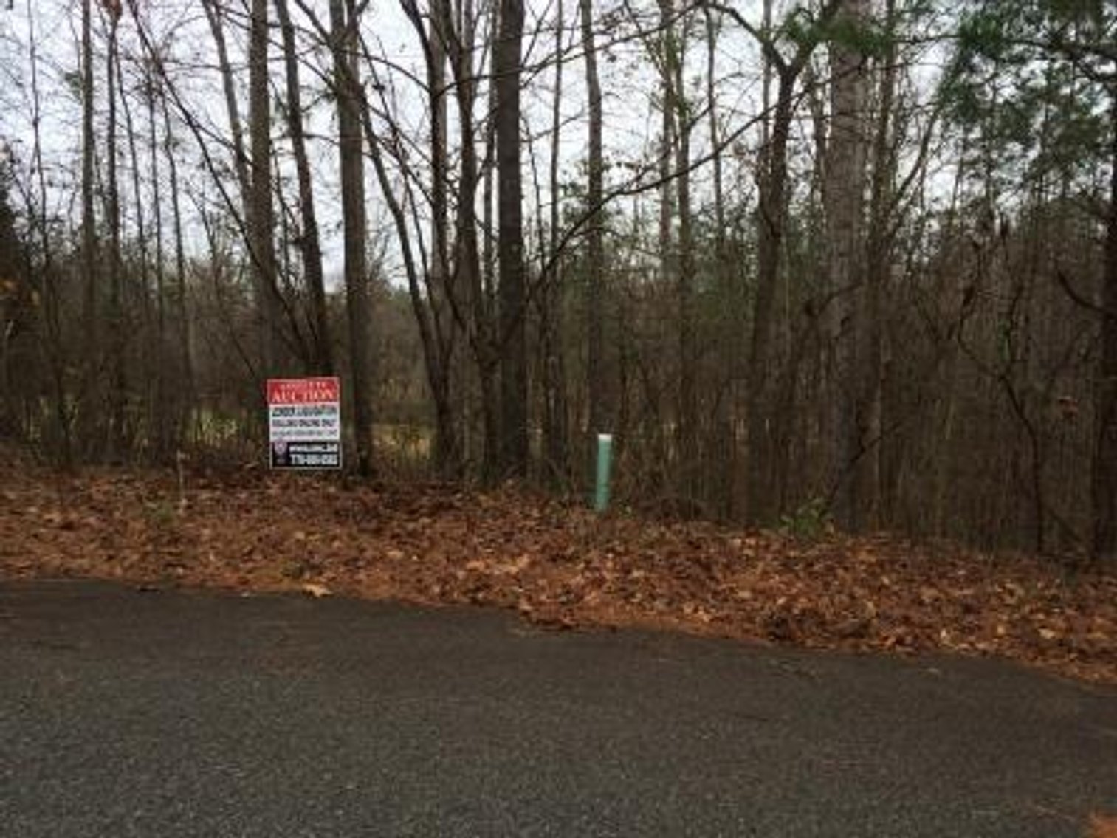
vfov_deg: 48.2
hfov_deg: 61.7
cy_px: 419
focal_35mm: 29
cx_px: 558
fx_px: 936
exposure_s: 1/60
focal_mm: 4.15
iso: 40
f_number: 2.2
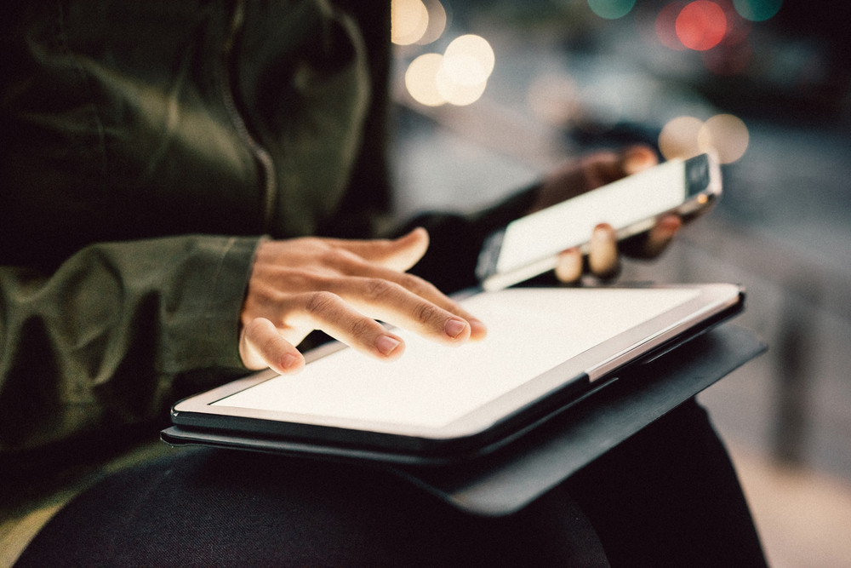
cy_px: 284
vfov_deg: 27.0
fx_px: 1182
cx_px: 426
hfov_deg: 39.6
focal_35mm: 50
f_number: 2.2
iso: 800
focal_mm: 50
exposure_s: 1/200
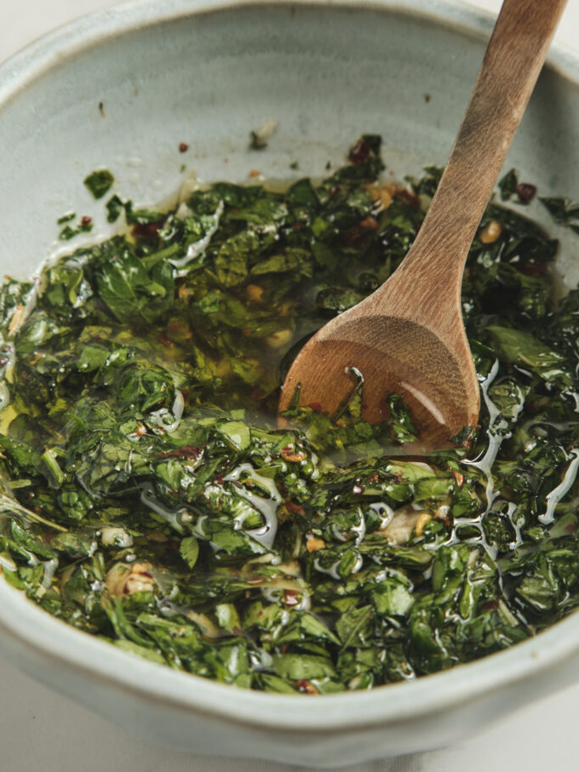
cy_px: 367
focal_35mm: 114
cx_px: 290
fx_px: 2543
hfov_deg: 13.0
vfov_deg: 17.3
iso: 160
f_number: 8
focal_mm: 70
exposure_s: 1/250
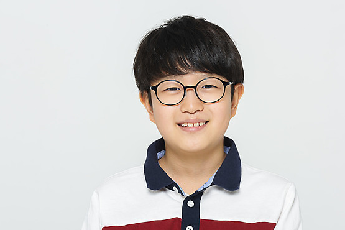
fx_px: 2070
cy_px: 119
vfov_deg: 6.4
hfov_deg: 9.5
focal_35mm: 216
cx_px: 182
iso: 100
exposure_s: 1/125
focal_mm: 200
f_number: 14
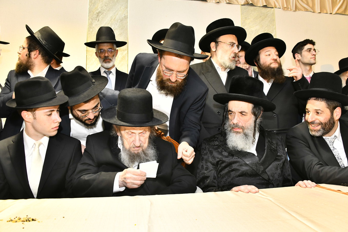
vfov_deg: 45.0
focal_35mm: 29
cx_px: 171
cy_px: 115
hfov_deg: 63.7
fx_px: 280
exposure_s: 1/160
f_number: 5.6
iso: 1600
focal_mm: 28
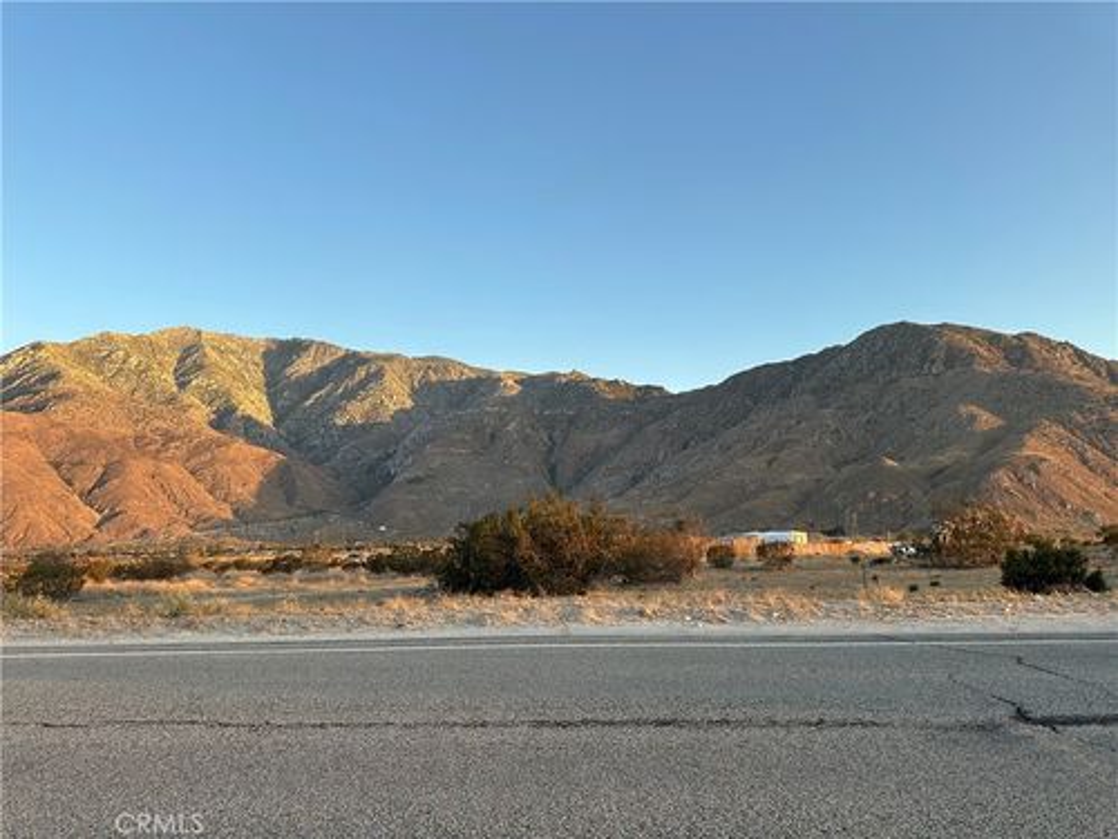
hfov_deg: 71.6
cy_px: 420
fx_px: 775
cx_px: 559
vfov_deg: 56.8
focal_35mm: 24
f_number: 1.78
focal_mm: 6.86
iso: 80
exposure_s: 1/718
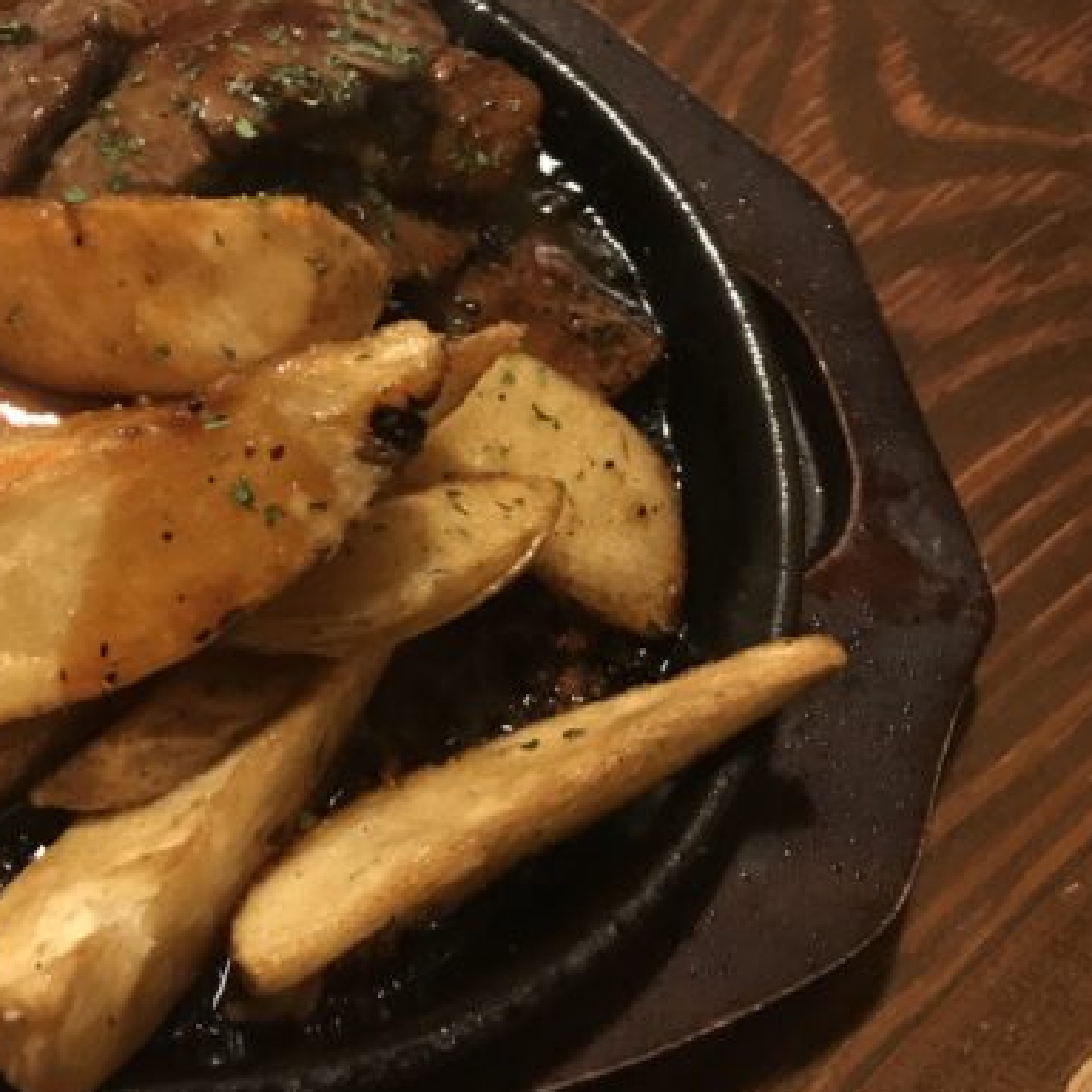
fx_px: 1749
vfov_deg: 34.4
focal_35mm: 49
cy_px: 375
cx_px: 88
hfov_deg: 32.7
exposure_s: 1/5
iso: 100
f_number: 1.8
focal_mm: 3.99
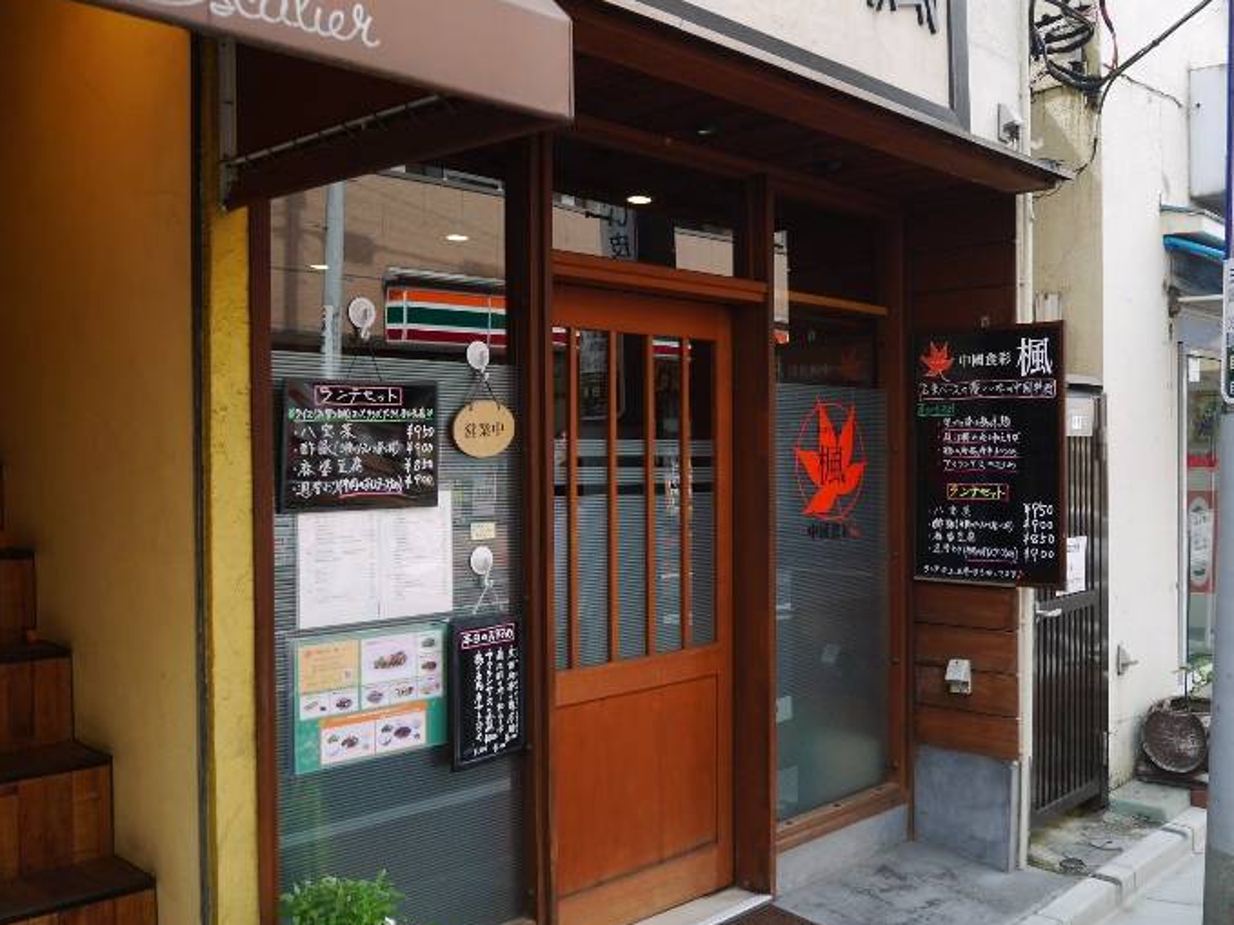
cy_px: 472
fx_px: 1176
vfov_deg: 42.9
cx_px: 667
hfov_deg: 55.3
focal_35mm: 33
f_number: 4.5
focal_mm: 14
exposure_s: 1/160
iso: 160
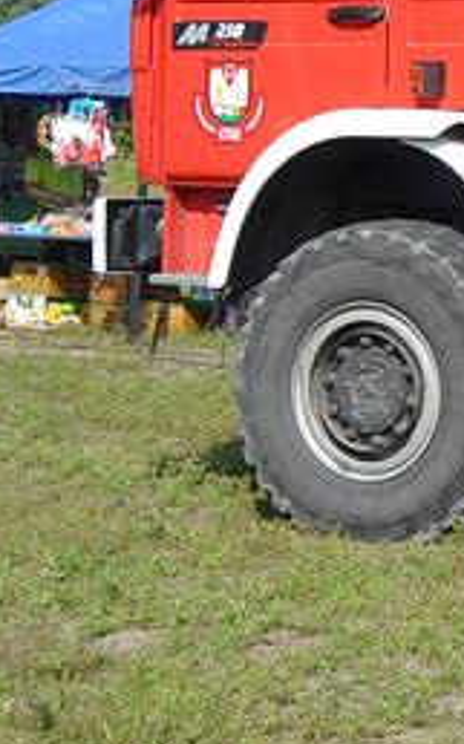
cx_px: 1124
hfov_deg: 9.6
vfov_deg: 17.1
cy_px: 146
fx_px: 2451
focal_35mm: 121
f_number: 10
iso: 400
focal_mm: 24
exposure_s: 1/640
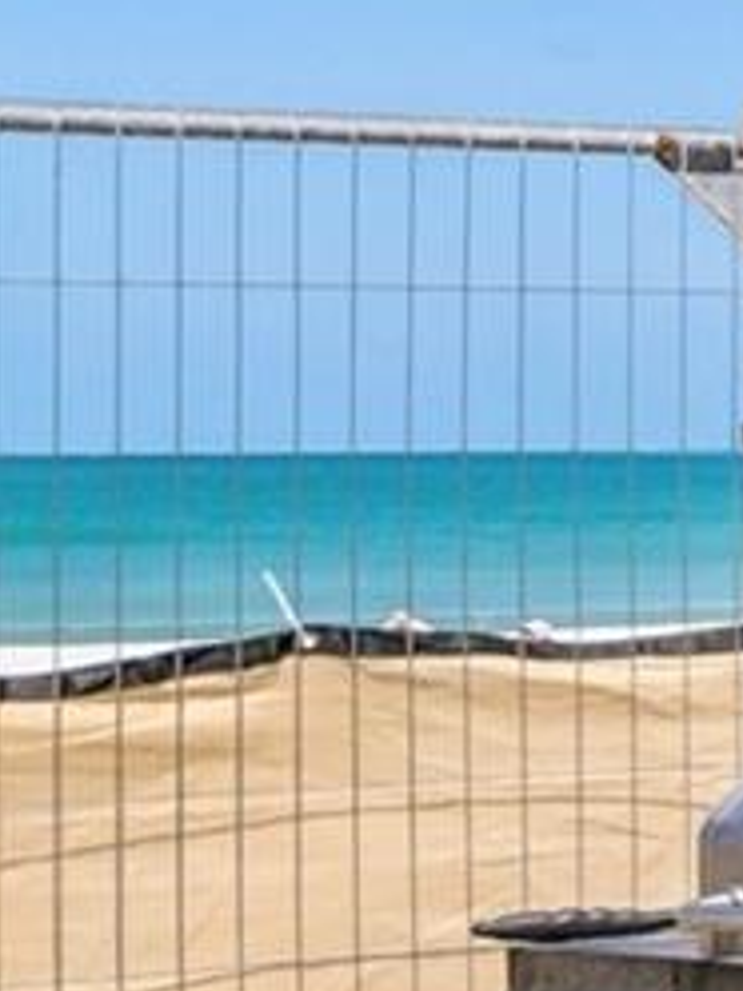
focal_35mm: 149
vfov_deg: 13.3
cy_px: 480
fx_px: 4264
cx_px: 3152
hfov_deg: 7.0
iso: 400
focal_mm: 24
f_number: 8
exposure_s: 1/1600
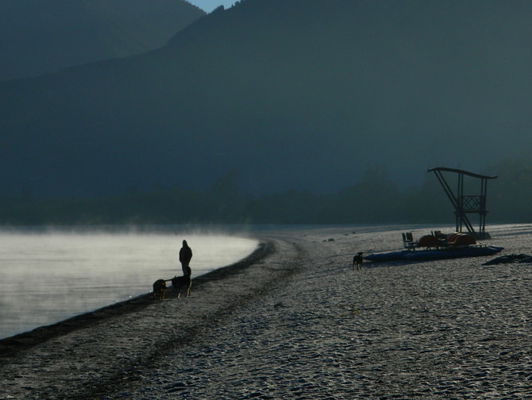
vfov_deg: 9.6
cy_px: 162
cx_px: 268
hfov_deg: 12.8
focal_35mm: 154
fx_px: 2368
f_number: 13.4
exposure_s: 1/160
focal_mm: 23.2
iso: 80
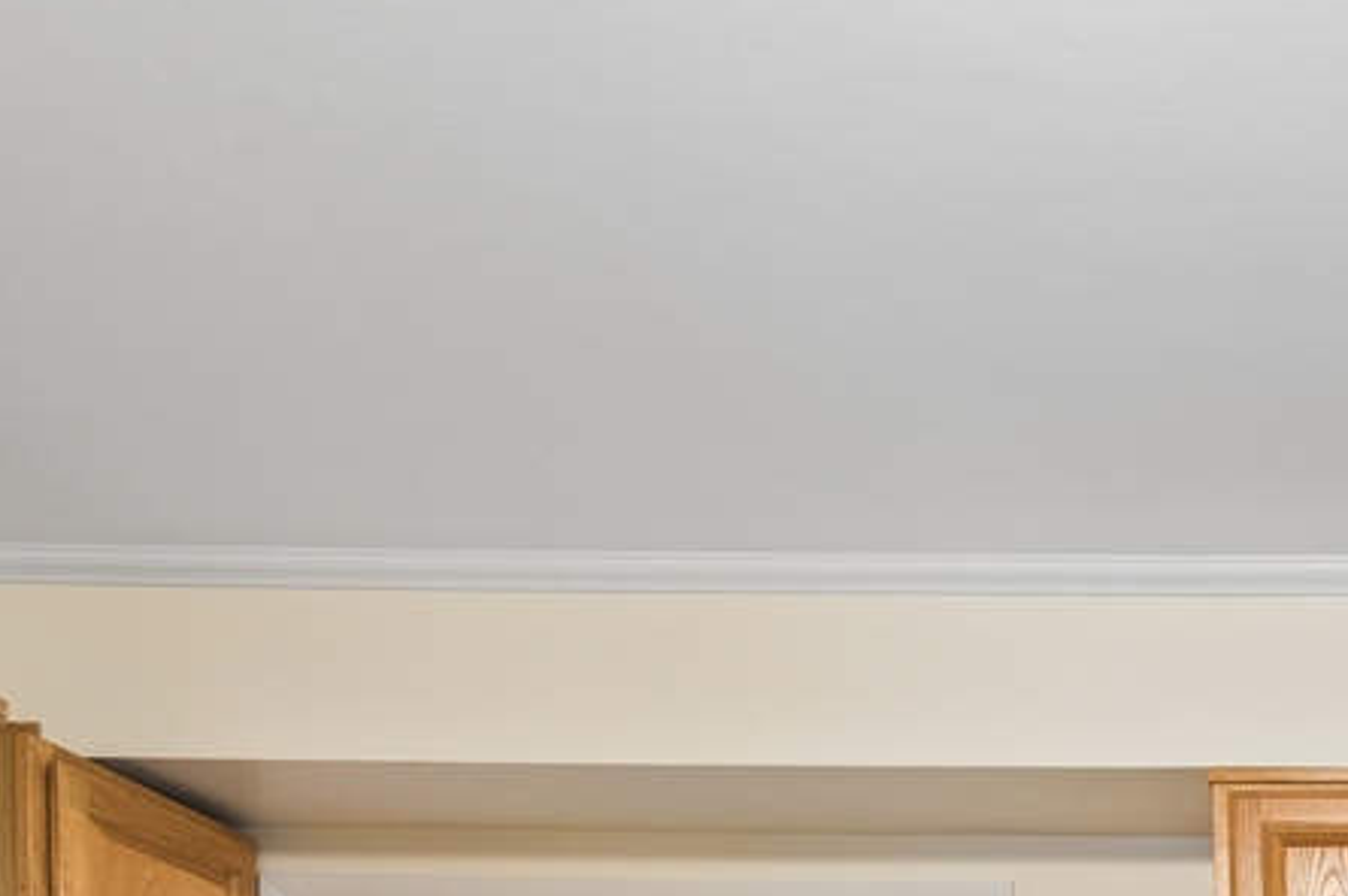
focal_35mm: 51
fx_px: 1908
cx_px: 1578
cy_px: 1474
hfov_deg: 32.7
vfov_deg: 20.8
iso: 400
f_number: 8
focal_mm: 14
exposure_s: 1/30
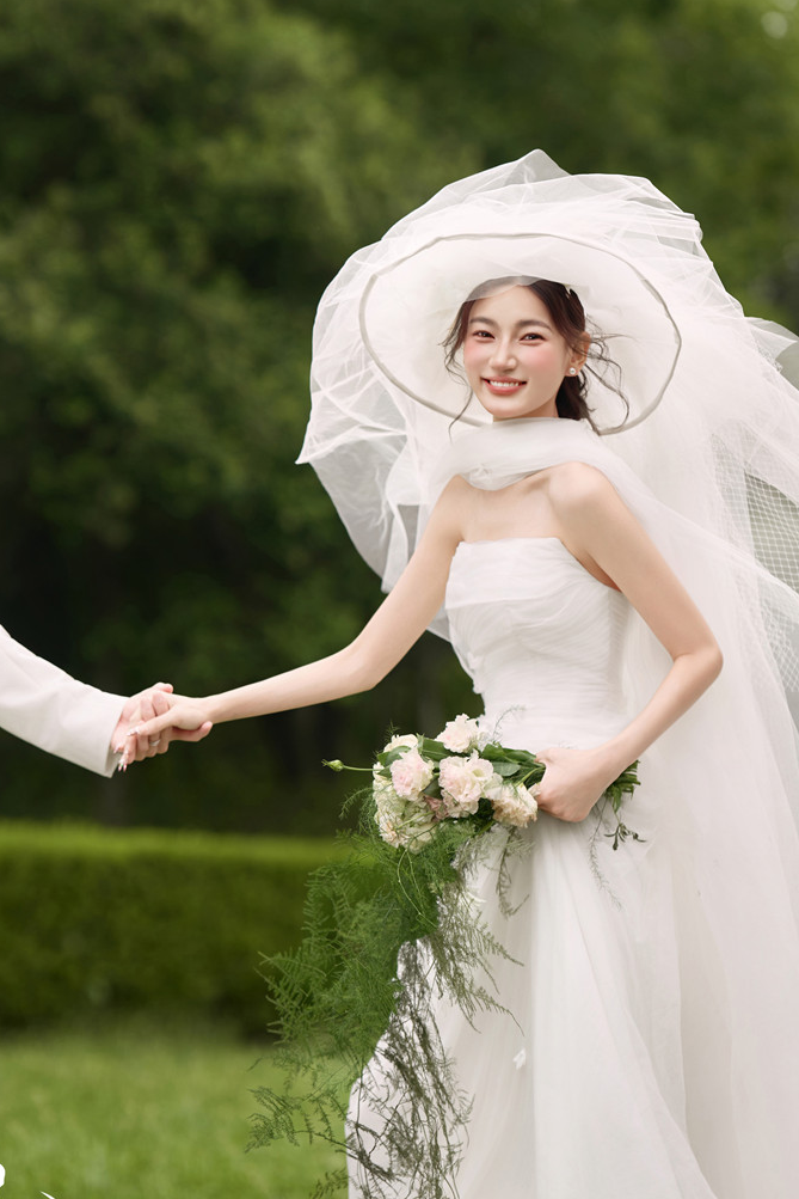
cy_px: 472
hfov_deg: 11.2
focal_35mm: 122
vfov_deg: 16.8
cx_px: 245
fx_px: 4060
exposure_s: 1/1600
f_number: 2
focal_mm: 85
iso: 160
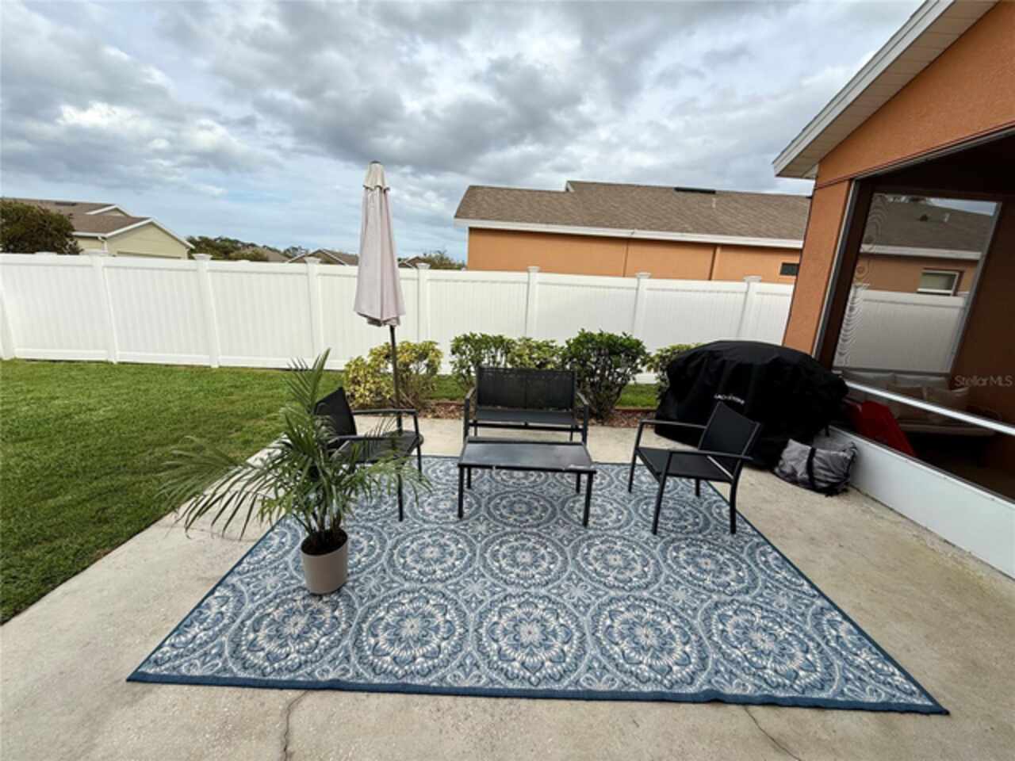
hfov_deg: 102.1
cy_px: 380
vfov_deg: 85.7
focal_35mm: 14
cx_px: 508
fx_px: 411
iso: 50
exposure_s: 1/1285
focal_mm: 2.22
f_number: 2.2
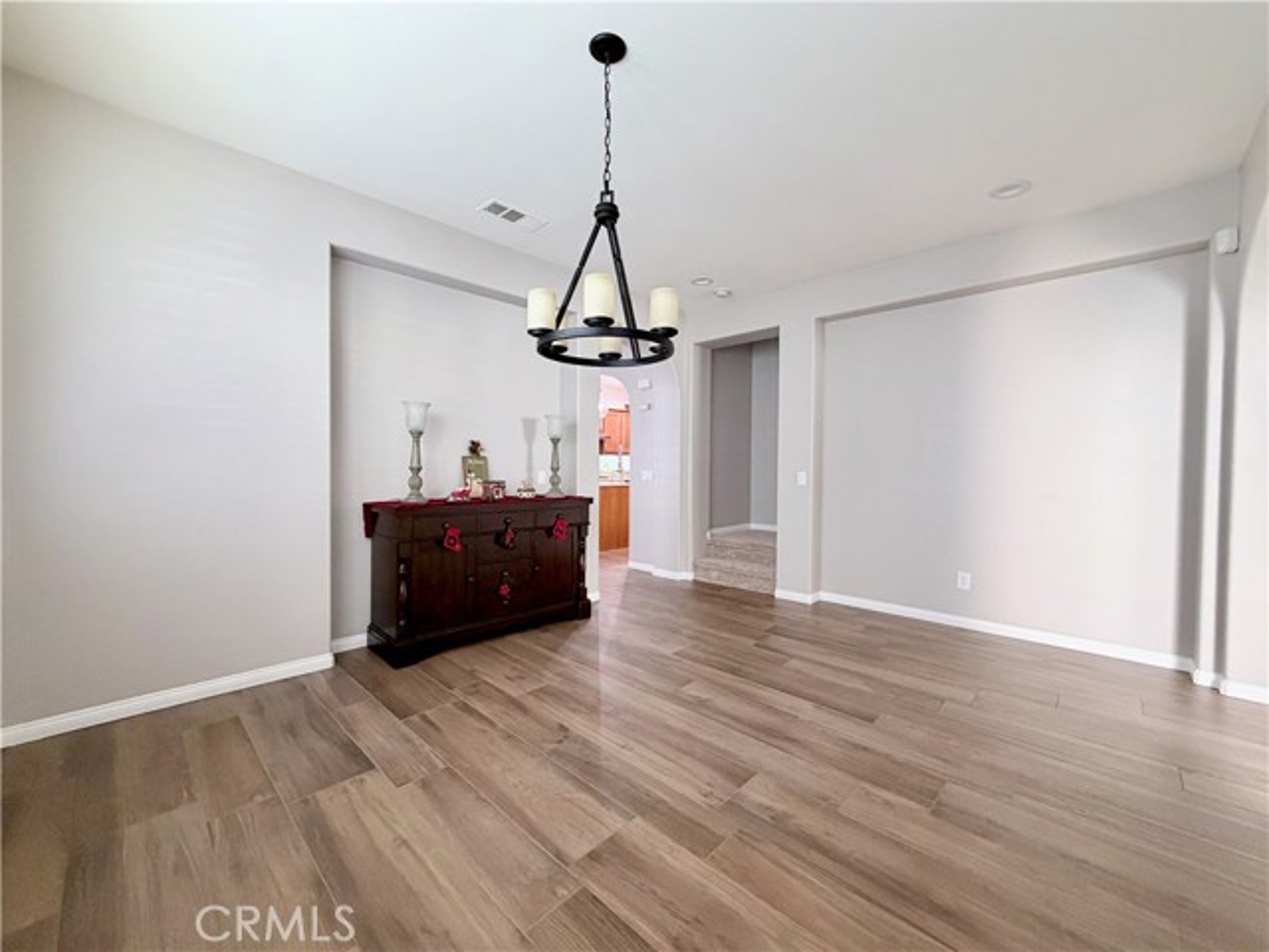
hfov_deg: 102.1
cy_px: 476
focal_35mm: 14
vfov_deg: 85.7
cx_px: 634
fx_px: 513
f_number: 2.2
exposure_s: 1/60
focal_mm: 2.22
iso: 400
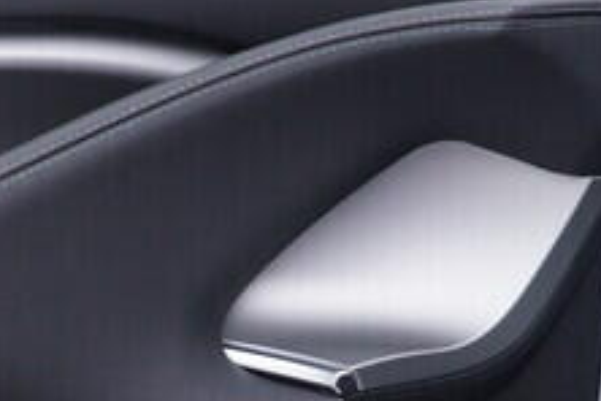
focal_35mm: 166
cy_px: 568
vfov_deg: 8.1
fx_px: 2771
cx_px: -466
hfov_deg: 11.5
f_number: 3.2
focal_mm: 24
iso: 125
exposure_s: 1/50
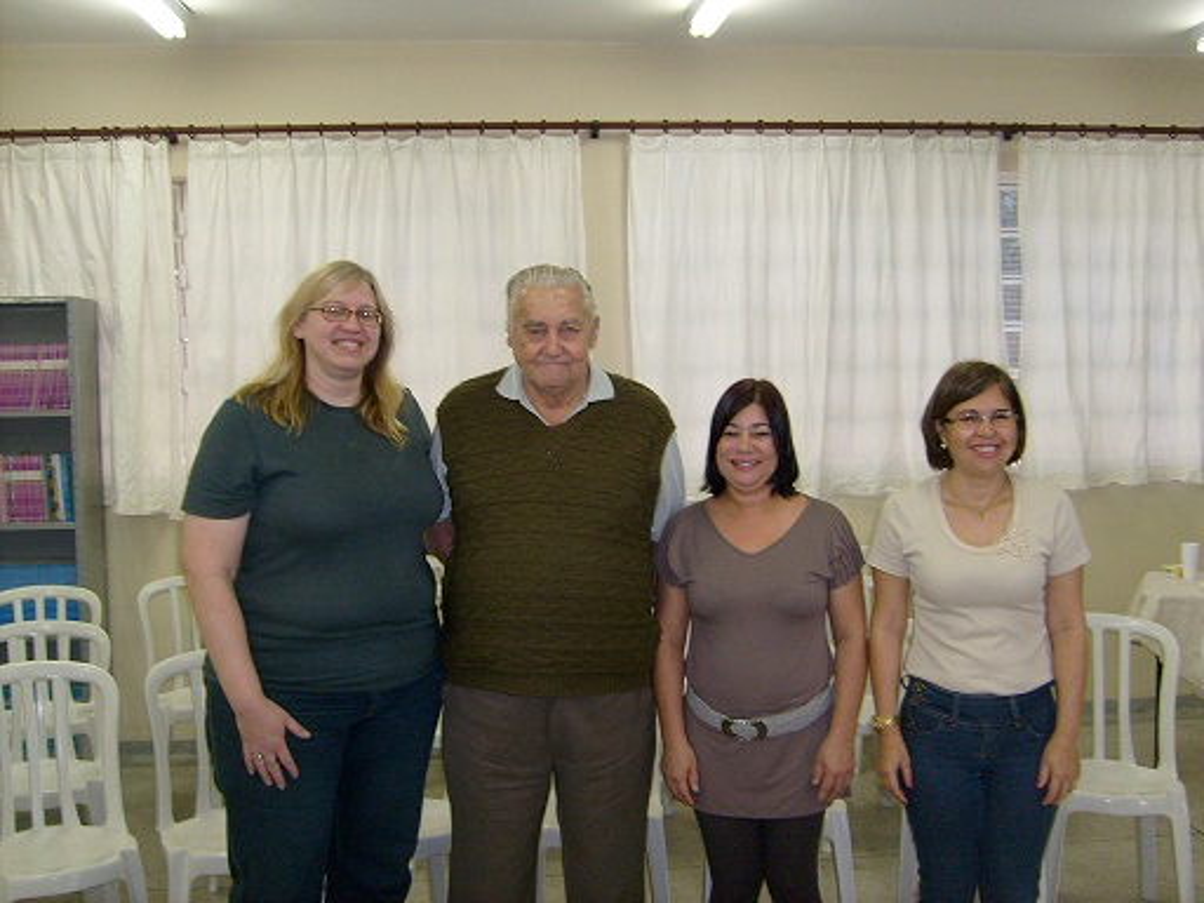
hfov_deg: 52.6
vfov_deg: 40.7
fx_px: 1217
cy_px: 452
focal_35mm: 35
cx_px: 602
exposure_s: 1/30
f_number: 2.8
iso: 100
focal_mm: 5.8
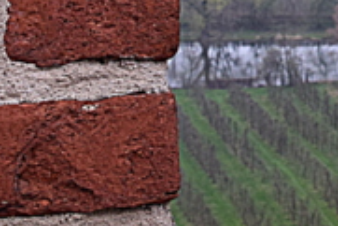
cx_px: 564
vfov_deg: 6.8
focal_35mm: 199
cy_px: -159
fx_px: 1870
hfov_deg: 9.9
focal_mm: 30
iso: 400
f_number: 8
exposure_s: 1/80
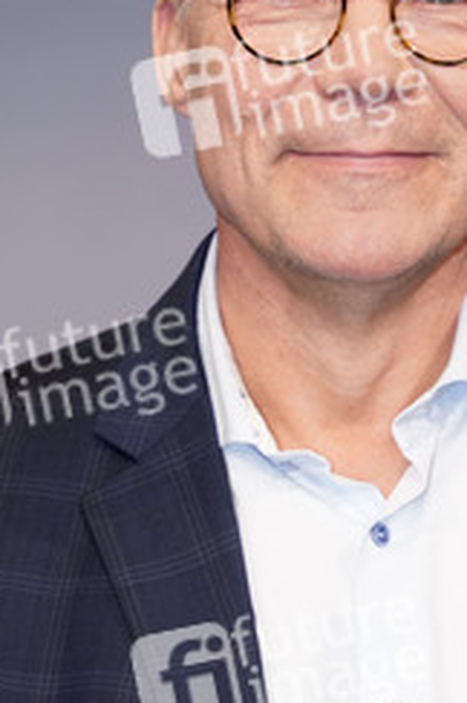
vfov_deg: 11.0
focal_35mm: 187
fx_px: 3649
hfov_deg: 7.3
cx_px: 363
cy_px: 233
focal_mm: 114
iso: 2000
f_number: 5.6
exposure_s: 1/125
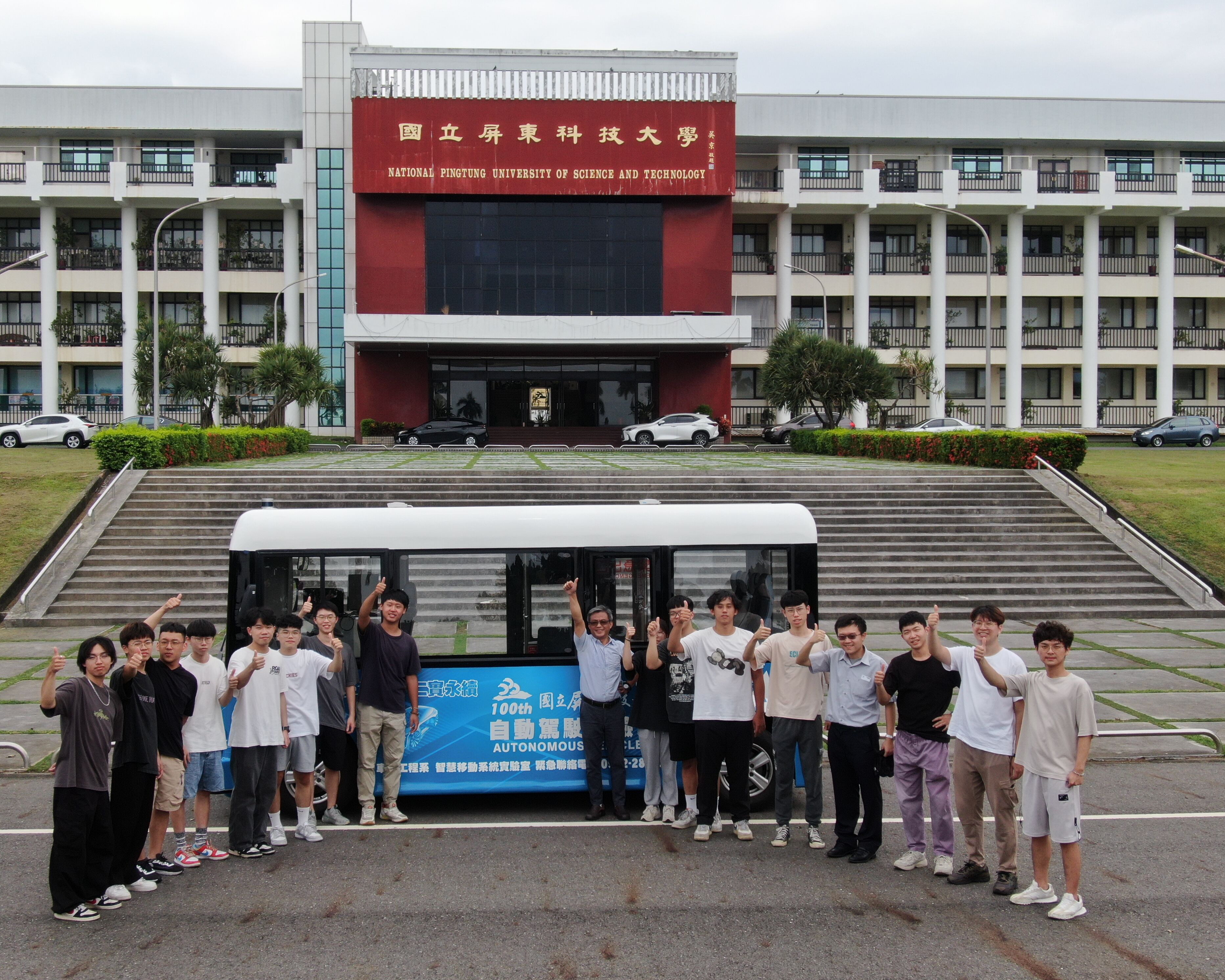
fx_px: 1559
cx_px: 574
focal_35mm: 43
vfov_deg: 34.9
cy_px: 493
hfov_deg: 42.9
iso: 100
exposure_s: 1/60
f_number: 3.5
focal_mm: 7.07
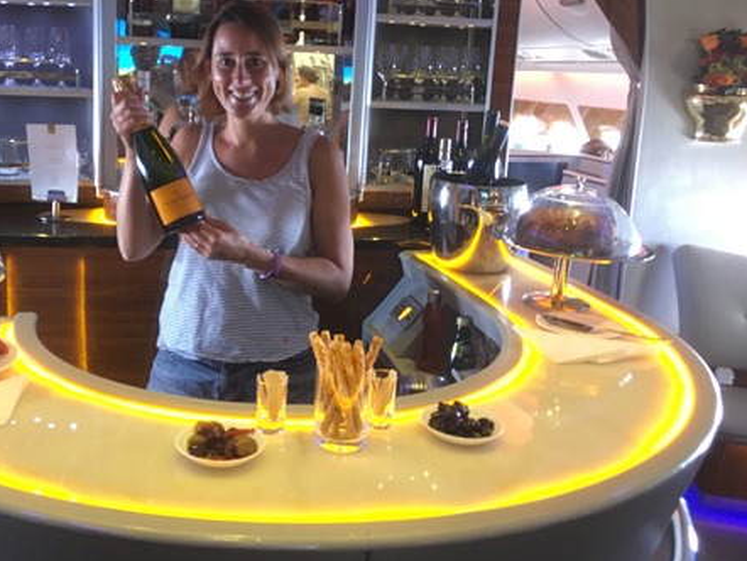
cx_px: 282
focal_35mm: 37
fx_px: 799
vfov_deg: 38.4
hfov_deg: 49.6
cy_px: 209
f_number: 2.2
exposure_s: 1/17
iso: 200
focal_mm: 4.15
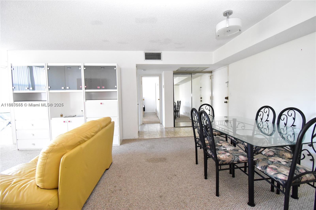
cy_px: 105
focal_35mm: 15
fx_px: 132
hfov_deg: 100.4
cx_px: 158
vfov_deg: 77.3
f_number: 5.6
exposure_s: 1/40
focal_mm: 10
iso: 5000
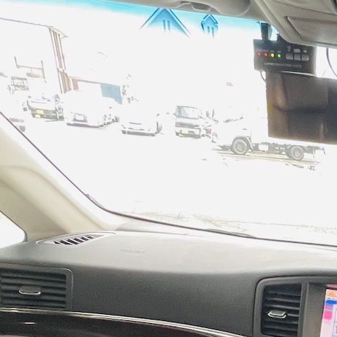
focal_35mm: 48
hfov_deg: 28.8
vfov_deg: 28.3
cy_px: 451
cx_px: 437
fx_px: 529
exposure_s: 1/99
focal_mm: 1.57
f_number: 1.8
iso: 250
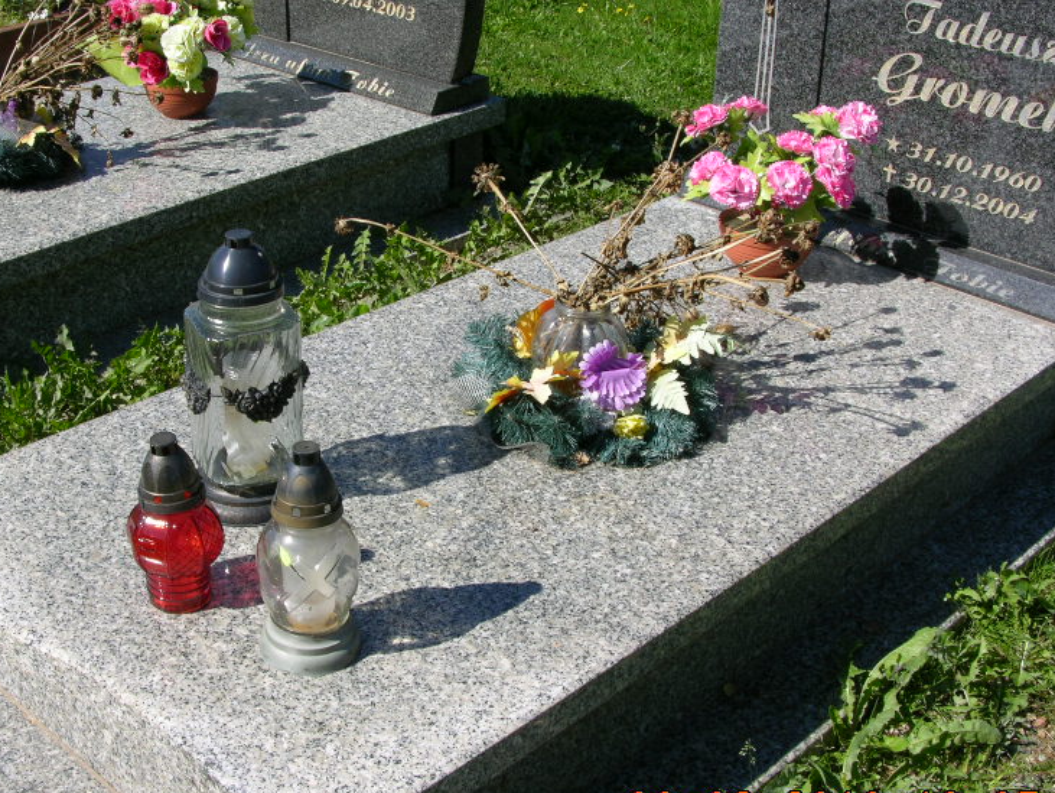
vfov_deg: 29.7
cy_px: 370
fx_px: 1494
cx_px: 416
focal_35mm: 49
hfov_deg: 38.7
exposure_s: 1/229
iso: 50
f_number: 6.3
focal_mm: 8.9
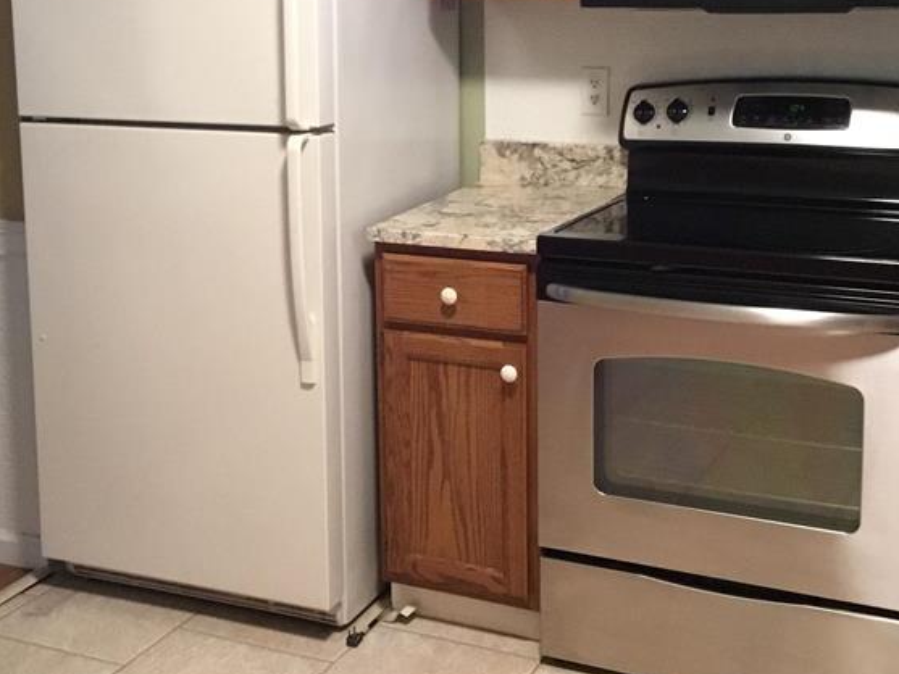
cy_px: 208
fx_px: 1481
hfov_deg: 33.7
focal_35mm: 57
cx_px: 384
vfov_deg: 25.5
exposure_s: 1/30
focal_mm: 3.3
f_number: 2.4
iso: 200
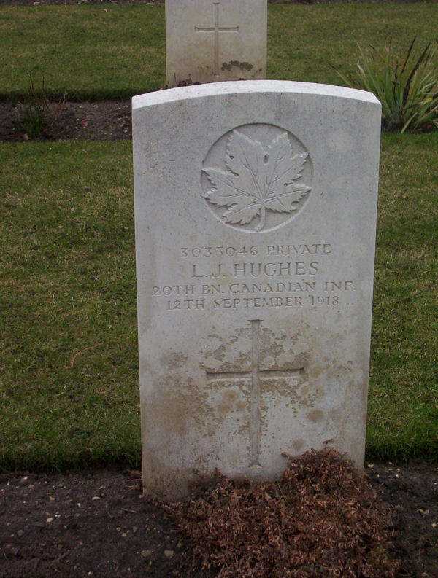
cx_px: 219
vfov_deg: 24.0
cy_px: 289
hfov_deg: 18.3
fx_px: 1359
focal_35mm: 81
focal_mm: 10.76
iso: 100
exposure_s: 1/272
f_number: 3.62
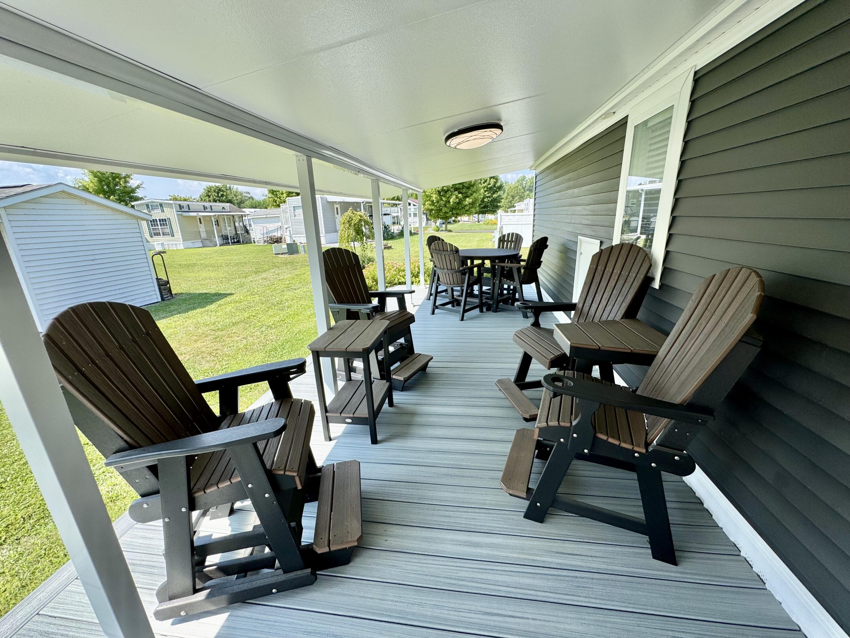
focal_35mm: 14
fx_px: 344
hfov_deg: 102.1
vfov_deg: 85.7
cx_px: 425
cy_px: 319
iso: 40
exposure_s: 1/522
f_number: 2.2
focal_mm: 2.22
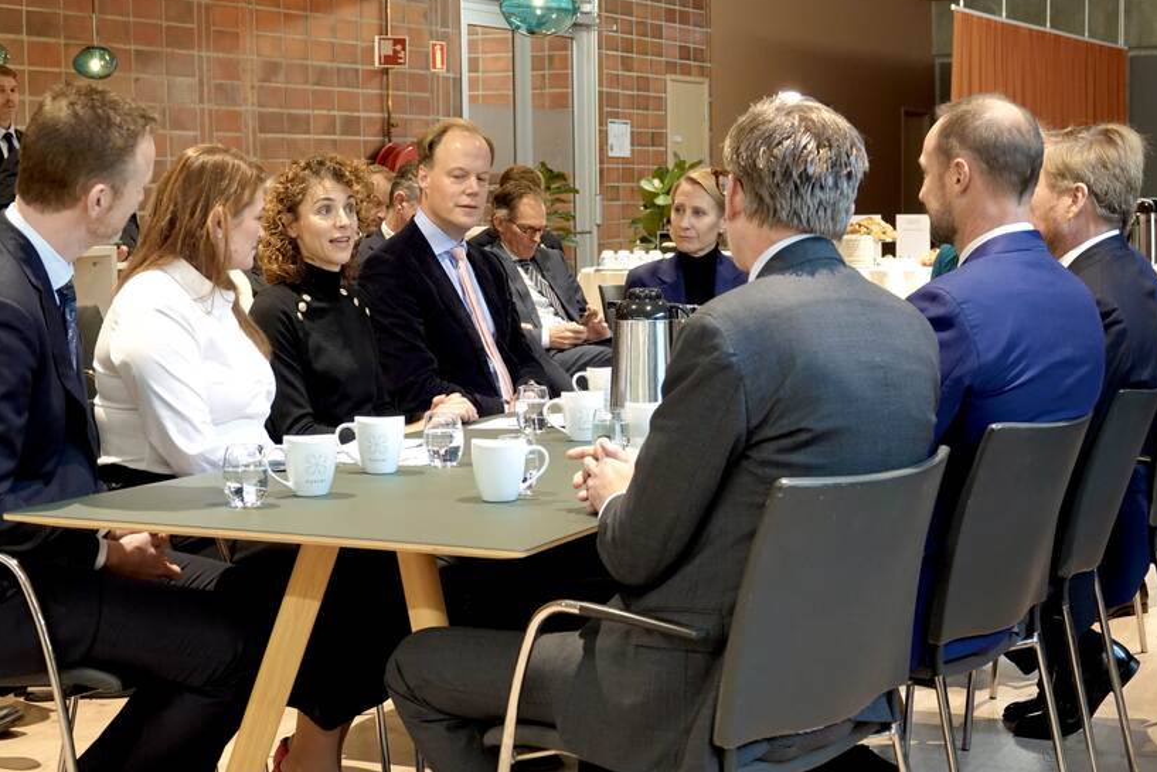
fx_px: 2121
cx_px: 585
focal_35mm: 66
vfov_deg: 20.6
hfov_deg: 30.5
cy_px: 382
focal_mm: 23.95
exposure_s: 1/25
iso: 800
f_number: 3.5
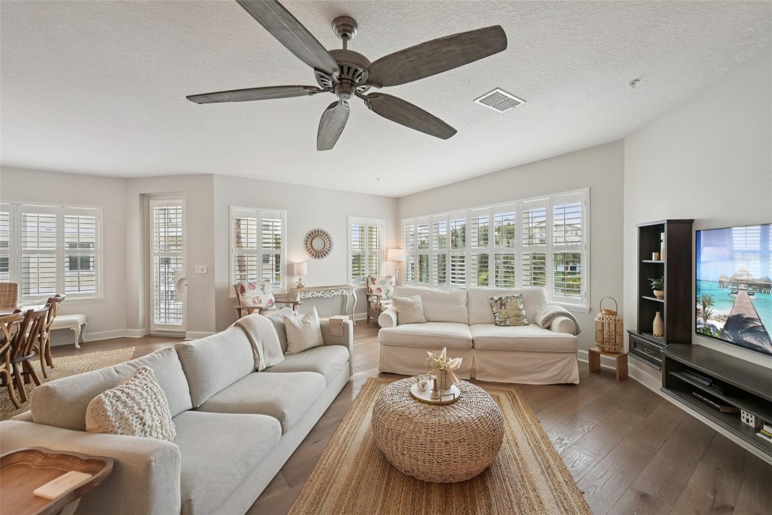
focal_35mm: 14
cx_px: 386
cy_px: 258
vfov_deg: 81.2
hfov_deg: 104.3
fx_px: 300
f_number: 8
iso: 400
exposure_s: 1/160
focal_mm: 14
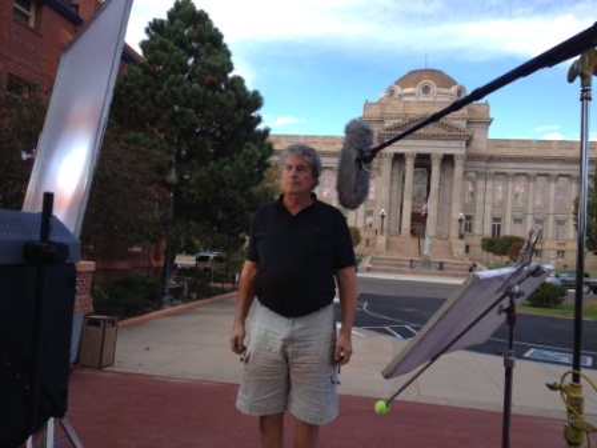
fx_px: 604
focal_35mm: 35
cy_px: 224
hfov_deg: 52.6
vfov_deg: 40.7
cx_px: 298
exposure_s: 1/575
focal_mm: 4.28
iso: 50
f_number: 2.4
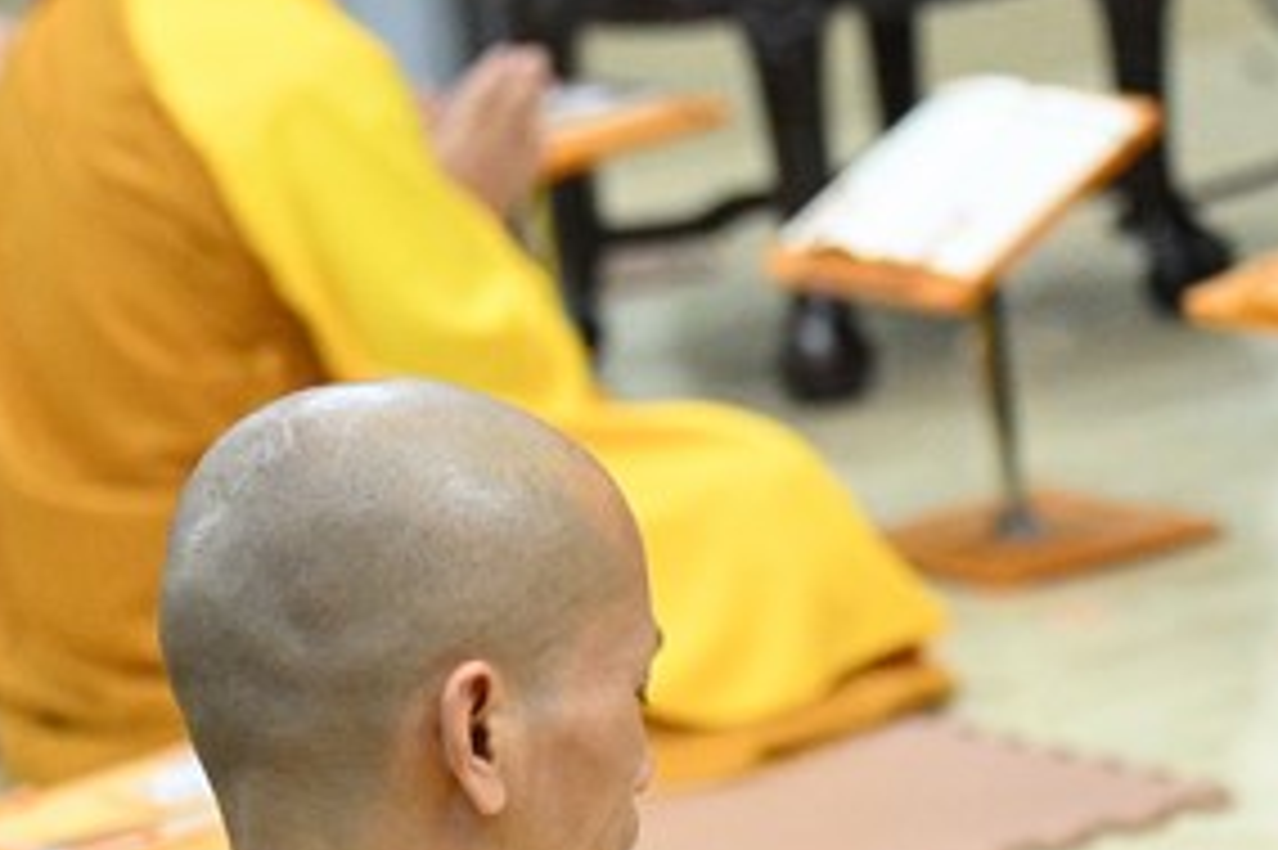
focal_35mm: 240
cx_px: 583
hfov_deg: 8.6
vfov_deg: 5.7
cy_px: 742
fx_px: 8515
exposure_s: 1/200
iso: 16000
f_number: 4.5
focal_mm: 105
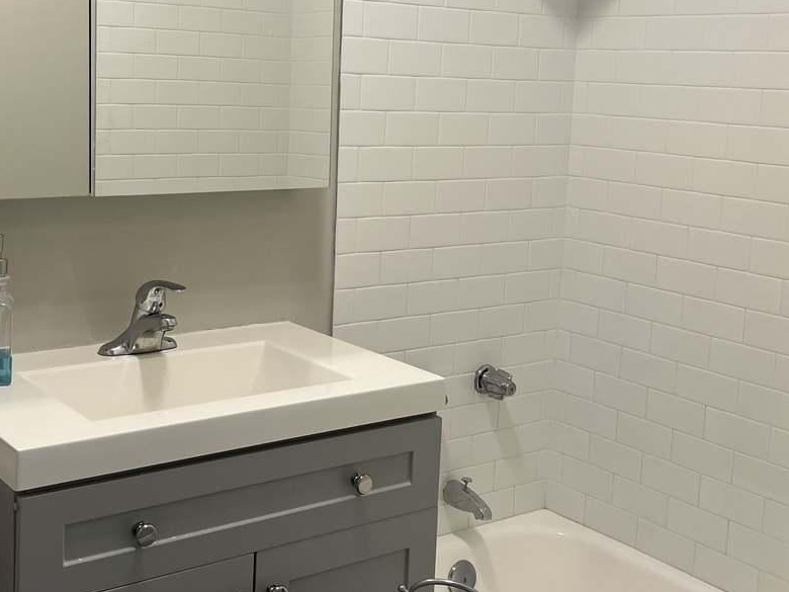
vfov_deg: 30.0
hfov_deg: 39.4
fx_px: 1094
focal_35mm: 48
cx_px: 289
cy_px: 196
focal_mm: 5.1
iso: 80
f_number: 1.6
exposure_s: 1/60
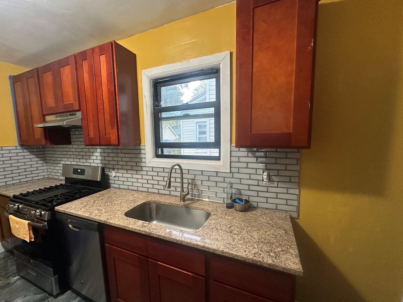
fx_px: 175
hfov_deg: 98.1
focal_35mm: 15
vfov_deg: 81.7
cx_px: 192
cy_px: 155
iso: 250
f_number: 2.2
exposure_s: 1/60
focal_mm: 2.22
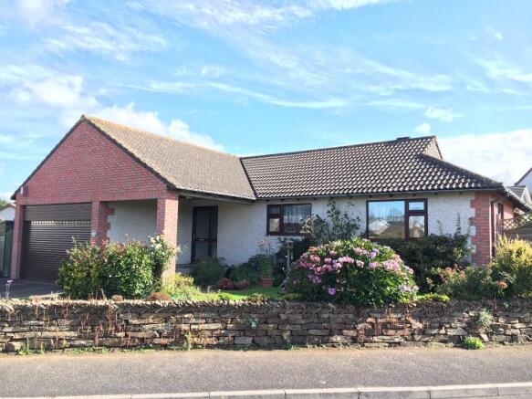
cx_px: 266
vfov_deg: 48.2
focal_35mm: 29
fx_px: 446
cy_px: 200
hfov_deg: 61.7
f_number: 2.2
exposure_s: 1/319
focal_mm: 4.15
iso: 25
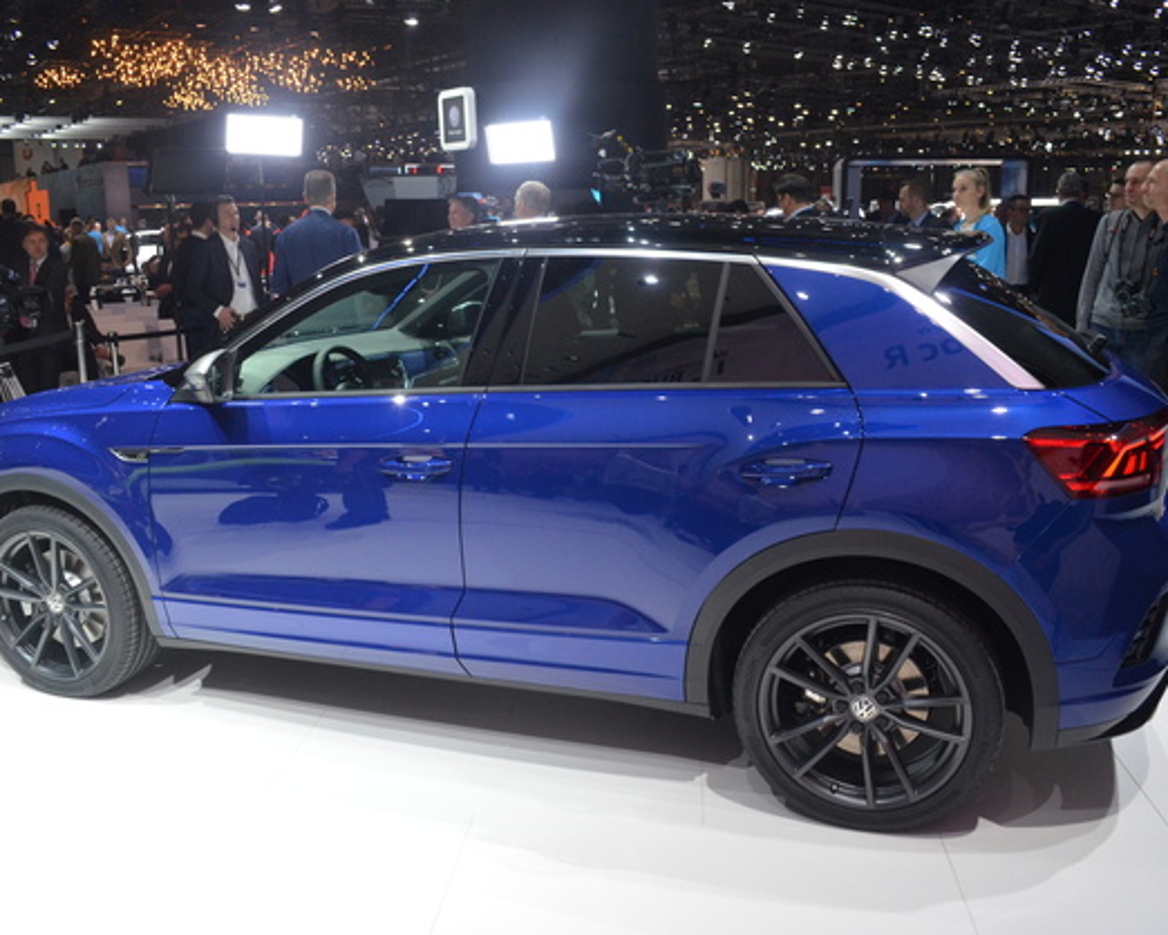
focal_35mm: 31
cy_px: 470
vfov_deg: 47.1
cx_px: 559
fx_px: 1072
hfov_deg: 57.1
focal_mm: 18
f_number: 7.1
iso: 1600
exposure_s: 1/200
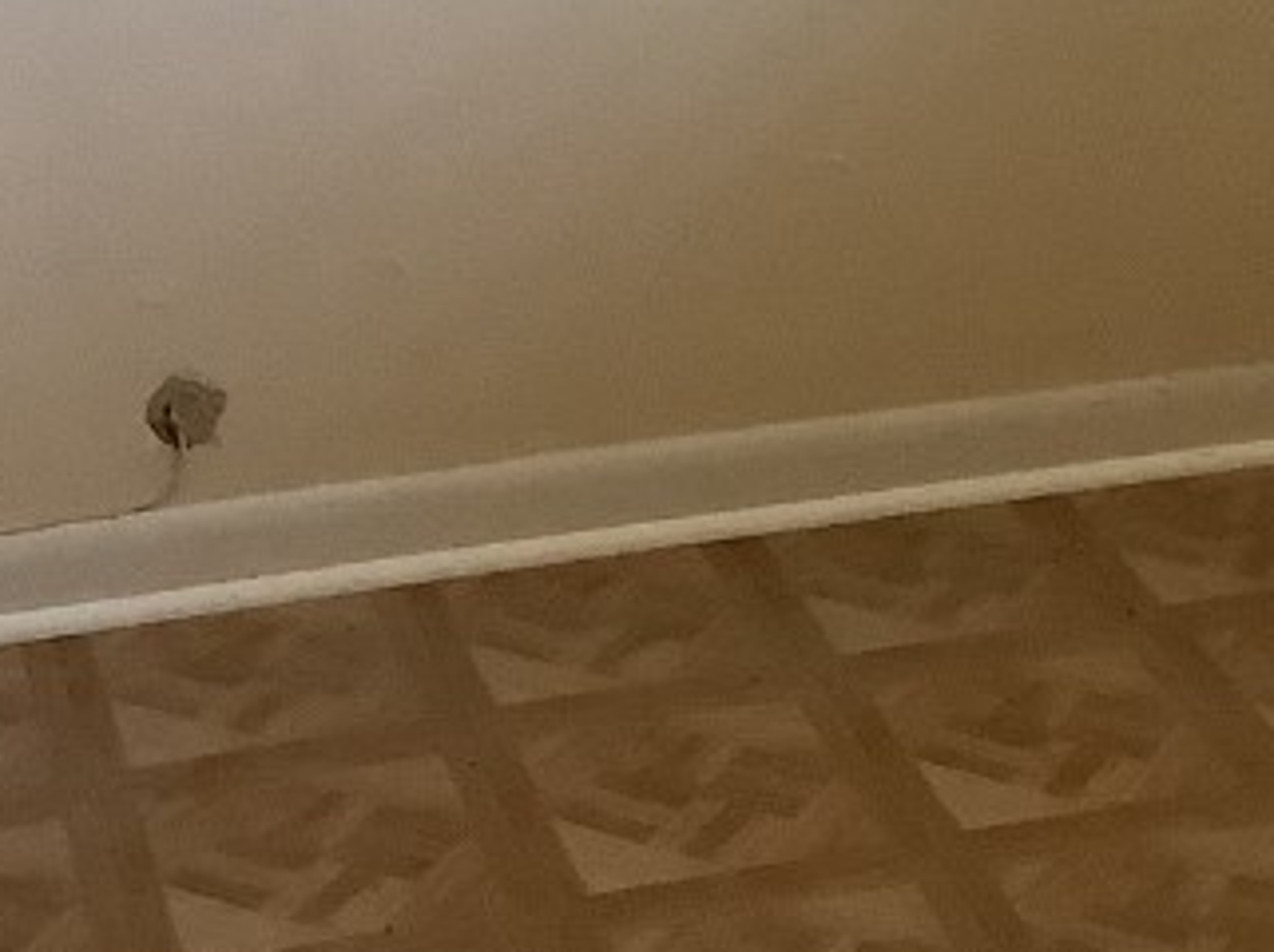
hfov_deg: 19.8
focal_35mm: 99
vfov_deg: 14.5
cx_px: 861
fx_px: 3639
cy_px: -131
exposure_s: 1/60
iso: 200
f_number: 2.4
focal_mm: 3.3
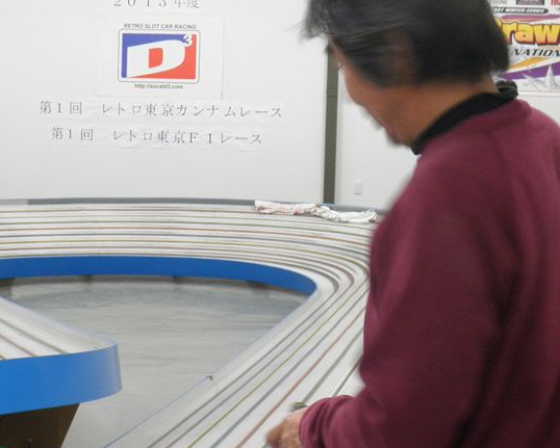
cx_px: 287
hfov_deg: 21.0
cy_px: 177
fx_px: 1509
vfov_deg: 16.9
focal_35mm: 91
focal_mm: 8.7
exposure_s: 1/10
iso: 200
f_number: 4.2
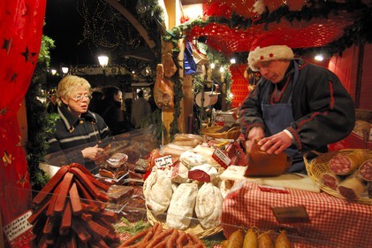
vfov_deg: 56.1
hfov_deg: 77.4
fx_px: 232
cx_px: 186
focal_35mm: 22
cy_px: 124
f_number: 4
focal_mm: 15
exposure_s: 1/10
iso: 100
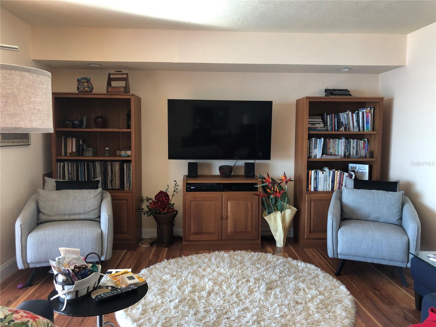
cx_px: 218
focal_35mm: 28
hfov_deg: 63.4
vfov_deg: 49.7
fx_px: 353
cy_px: 164
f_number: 1.8
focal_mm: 3.99
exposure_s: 1/30
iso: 25
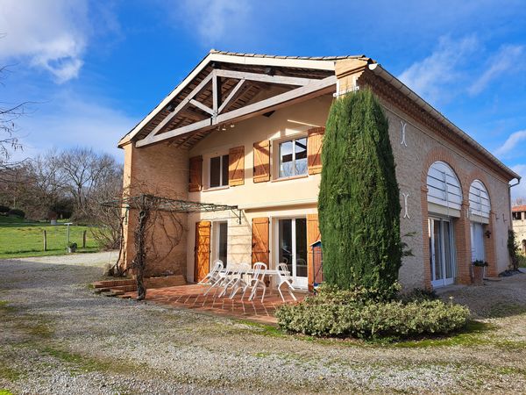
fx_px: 365
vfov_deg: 56.8
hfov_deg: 71.6
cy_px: 198
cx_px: 263
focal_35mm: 24
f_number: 1.8
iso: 50
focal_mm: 5.23
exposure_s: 1/1272
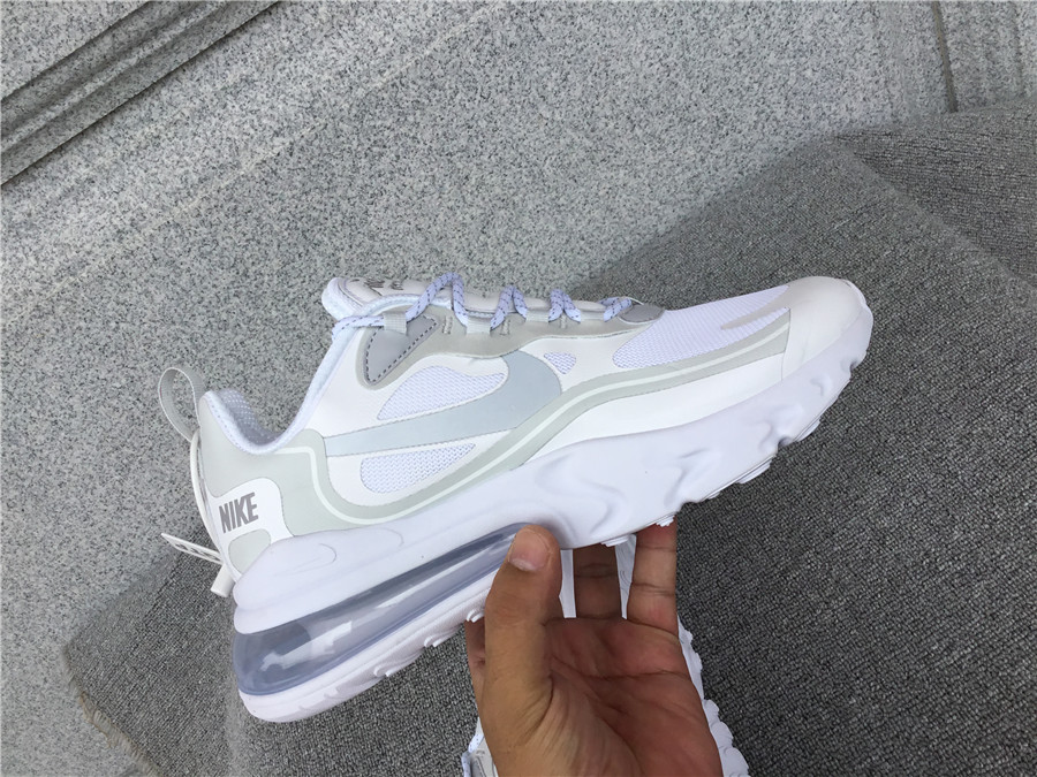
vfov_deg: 45.4
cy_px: 388
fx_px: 929
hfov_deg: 58.4
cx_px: 518
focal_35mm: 31
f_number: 2.4
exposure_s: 1/413
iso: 25
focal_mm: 3.3
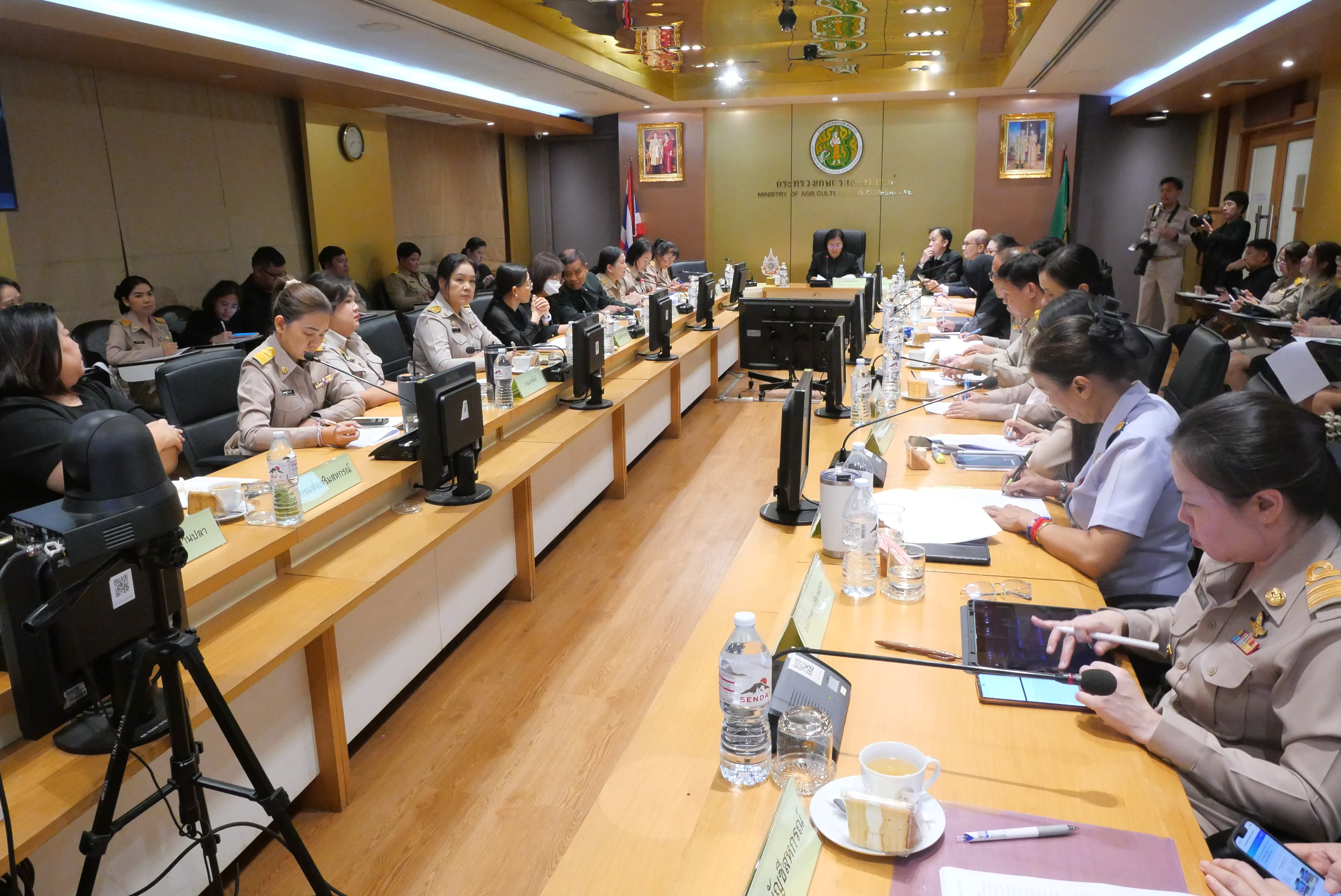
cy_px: 448
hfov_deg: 73.7
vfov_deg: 53.2
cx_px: 670
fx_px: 895
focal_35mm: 24
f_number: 8
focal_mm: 12
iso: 3200
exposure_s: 1/30
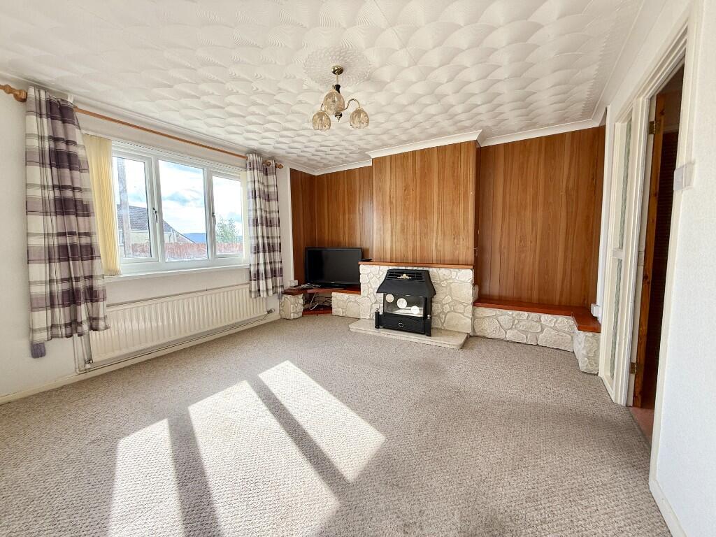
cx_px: 358
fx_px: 290
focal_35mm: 14
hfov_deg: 102.1
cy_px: 268
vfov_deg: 85.7
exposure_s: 1/156
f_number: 2.2
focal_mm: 2.22
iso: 64
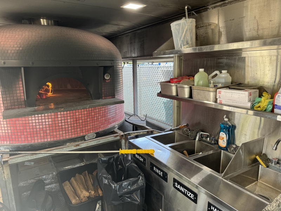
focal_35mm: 24
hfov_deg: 71.6
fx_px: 195
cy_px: 106
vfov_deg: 56.8
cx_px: 140
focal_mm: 6.86
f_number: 1.78
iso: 100
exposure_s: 1/121
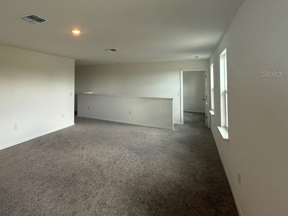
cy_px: 73
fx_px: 175
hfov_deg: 75.3
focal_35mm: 21
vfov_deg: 62.0
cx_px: 85
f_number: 2.2
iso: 125
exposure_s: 1/120
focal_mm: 2.22
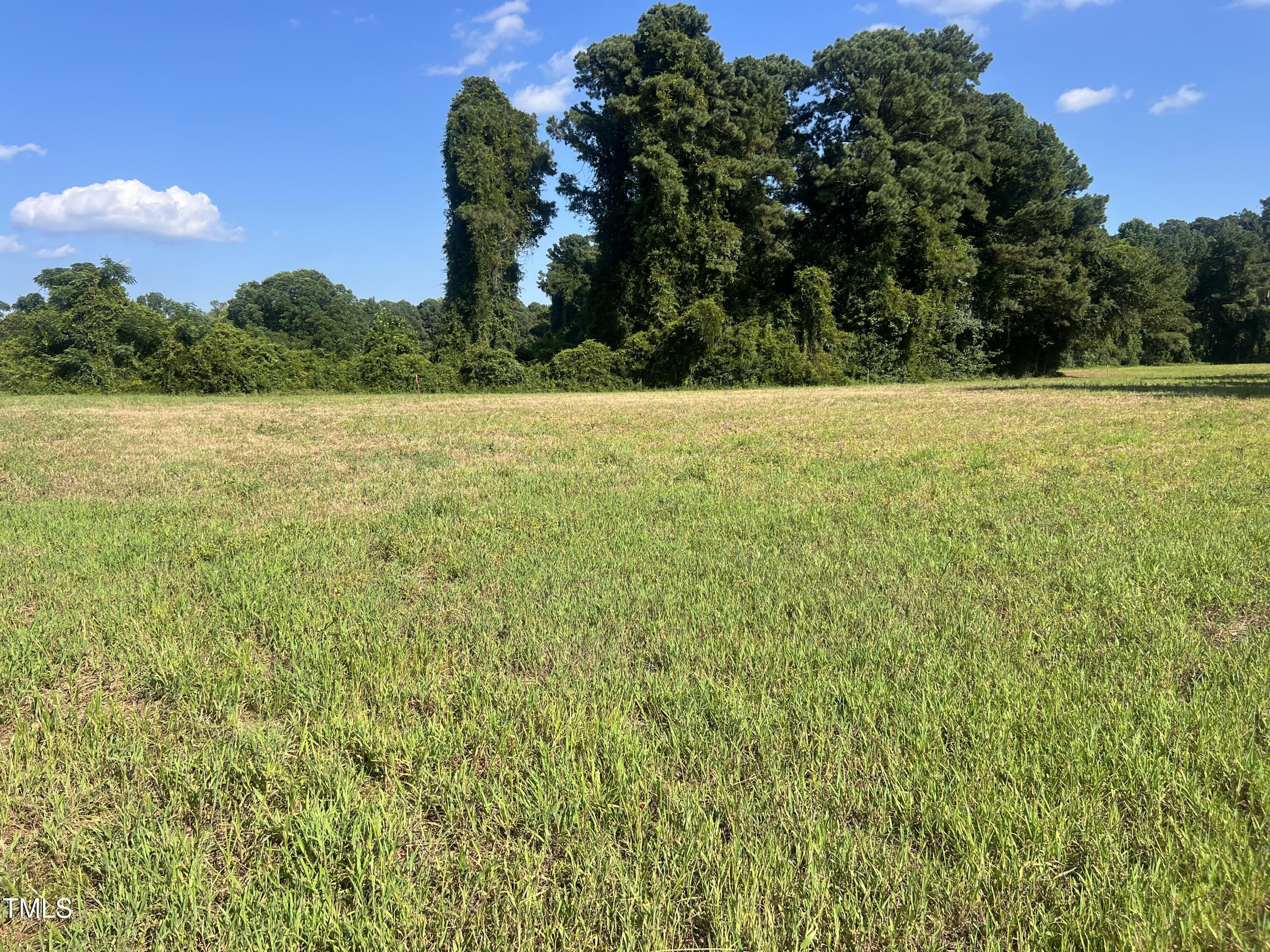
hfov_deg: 67.3
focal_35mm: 26
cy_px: 476
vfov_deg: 53.1
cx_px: 635
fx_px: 954
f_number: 1.5
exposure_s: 1/2513
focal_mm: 5.7
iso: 50
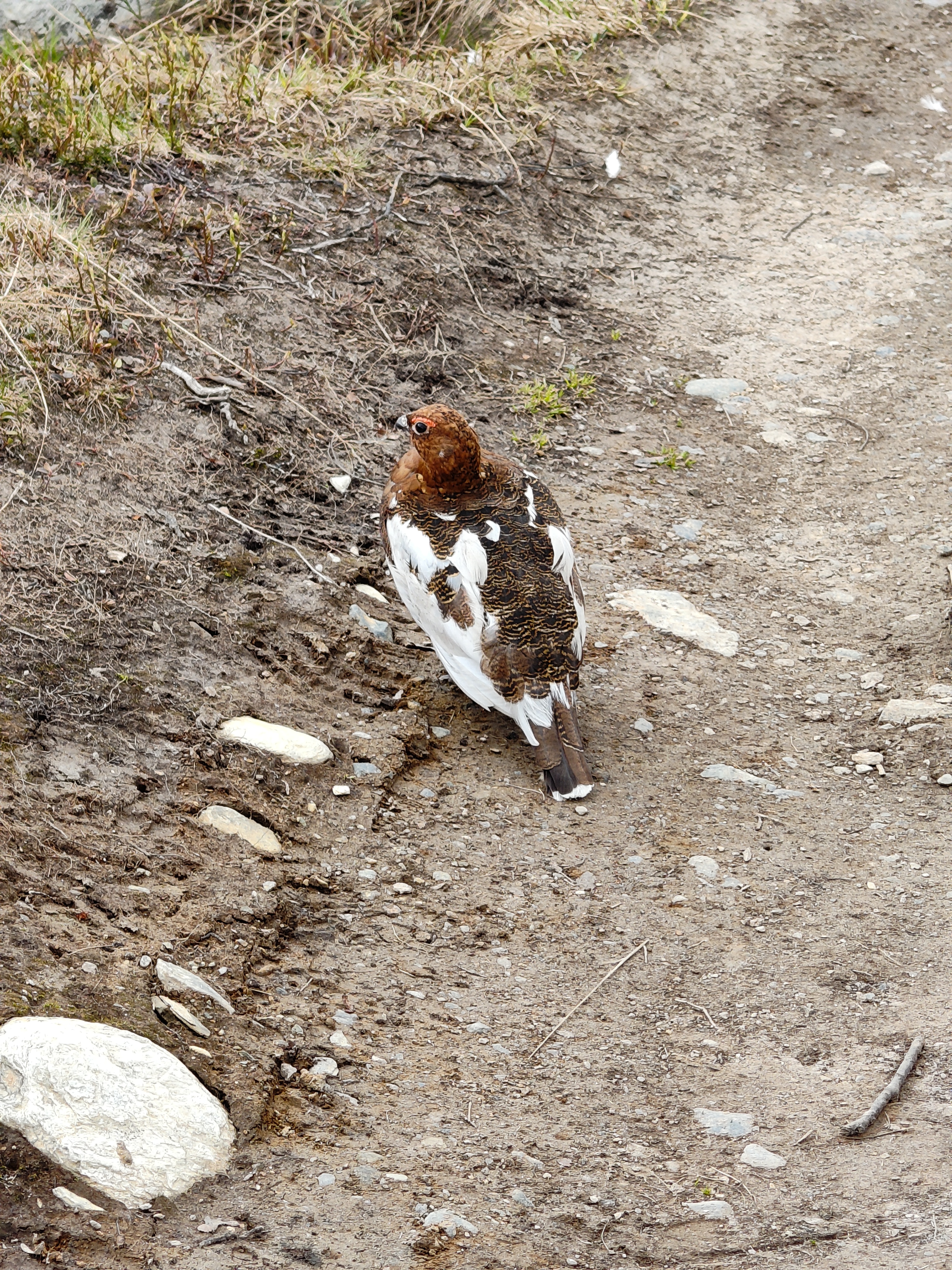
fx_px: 5134
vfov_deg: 14.1
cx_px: 476
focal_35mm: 140
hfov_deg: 10.6
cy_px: 635
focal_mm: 13.3
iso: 71
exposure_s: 1/300
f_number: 2.55
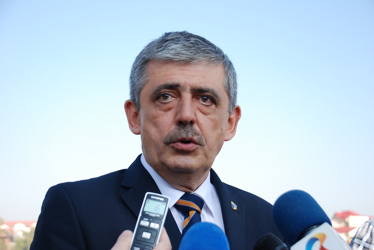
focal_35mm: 60
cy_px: 125
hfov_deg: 33.4
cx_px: 187
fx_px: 624
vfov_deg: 22.7
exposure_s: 1/160
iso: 100
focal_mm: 40
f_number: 4.5
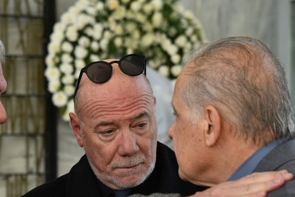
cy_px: 130
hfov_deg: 11.3
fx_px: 1490
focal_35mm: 182
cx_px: 106
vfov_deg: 7.5
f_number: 6.3
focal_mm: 120
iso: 640
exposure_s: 1/320
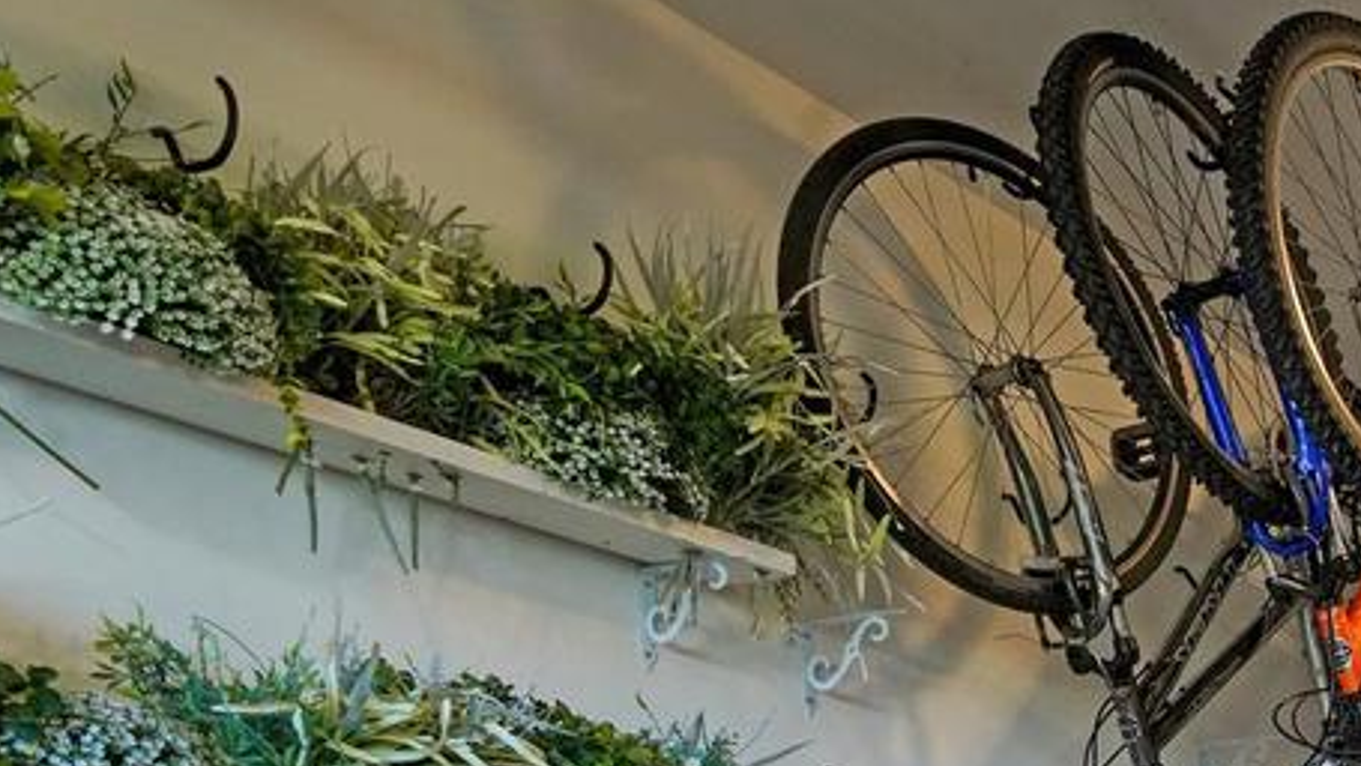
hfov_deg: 28.4
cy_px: 1167
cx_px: 1950
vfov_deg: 19.5
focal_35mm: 53
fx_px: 1913
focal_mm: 16
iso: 1600
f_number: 4
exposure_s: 1/160
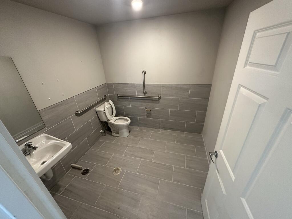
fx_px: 118
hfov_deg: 102.1
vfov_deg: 85.7
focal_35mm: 14
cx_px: 146
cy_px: 110
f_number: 2.2
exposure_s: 1/60
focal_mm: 2.22
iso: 320
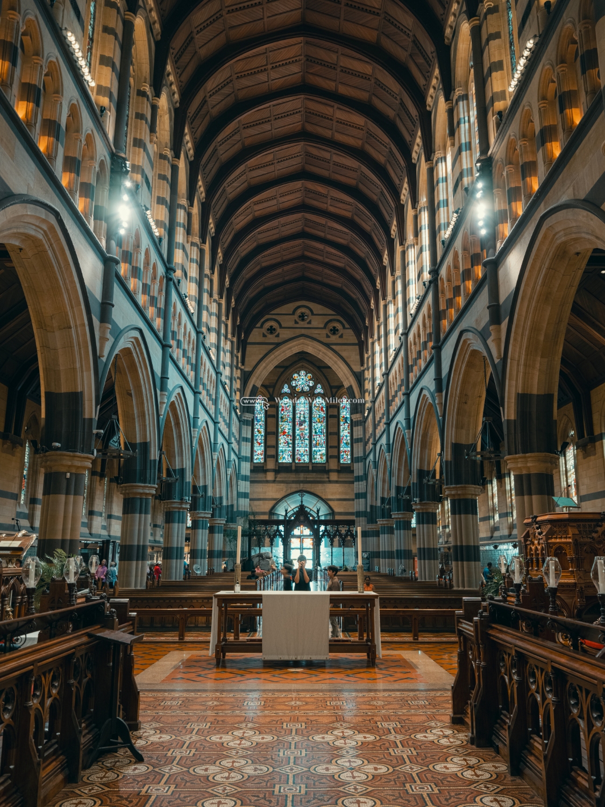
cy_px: 404
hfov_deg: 49.7
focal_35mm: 28
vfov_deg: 63.4
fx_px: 652
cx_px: 302
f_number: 4
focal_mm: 35
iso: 800
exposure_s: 1/9
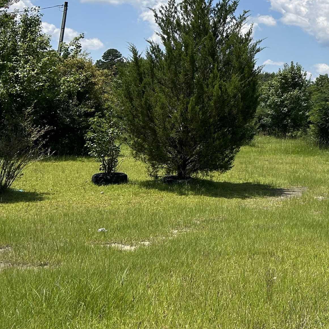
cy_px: 14
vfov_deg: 26.9
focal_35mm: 61
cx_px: 436
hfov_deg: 24.3
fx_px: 656
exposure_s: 1/6211
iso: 50
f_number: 1.5
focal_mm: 5.7
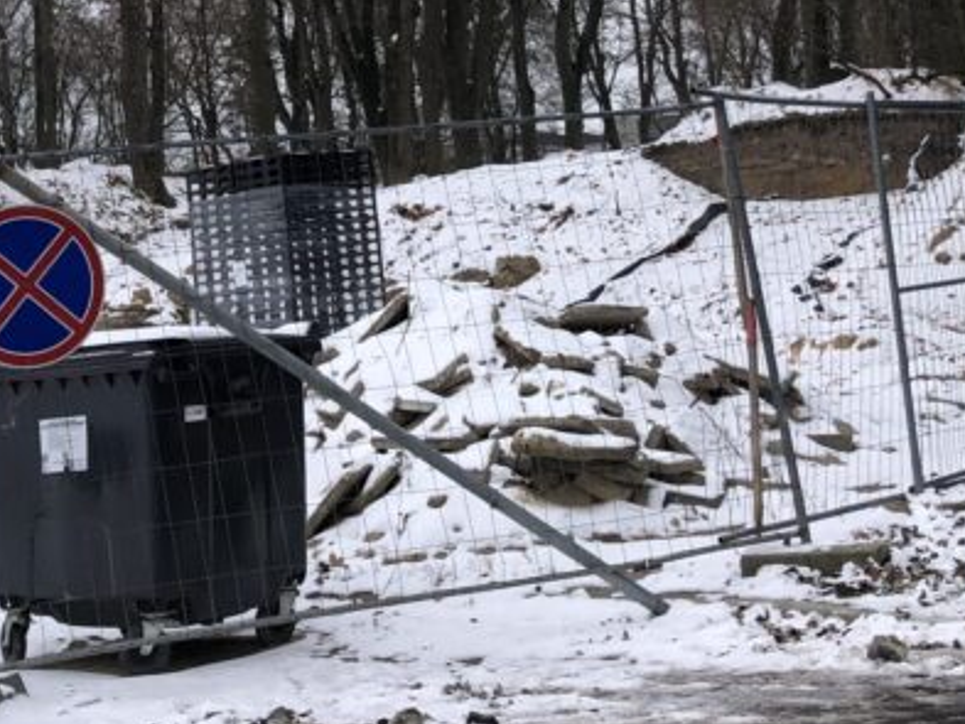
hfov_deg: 26.6
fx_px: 2036
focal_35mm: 73
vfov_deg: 19.0
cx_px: 408
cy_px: -167
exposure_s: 1/378
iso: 20
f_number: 1.8
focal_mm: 4
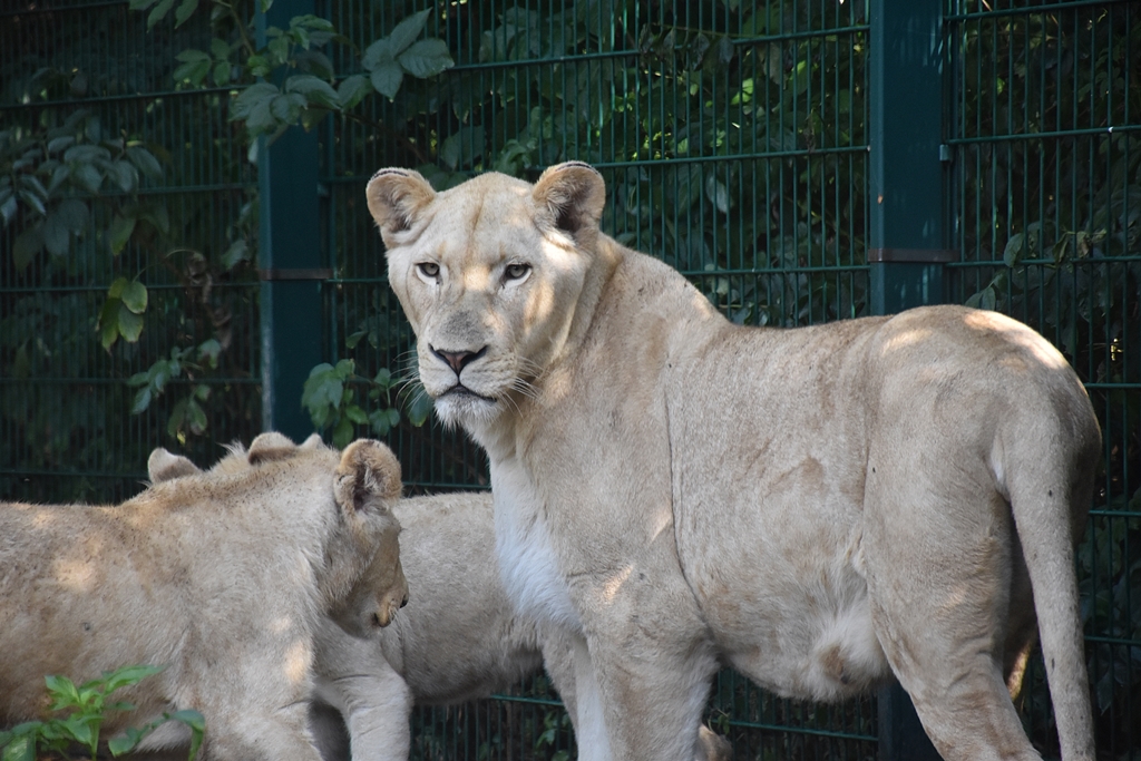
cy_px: 380
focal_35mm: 210
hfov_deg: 9.8
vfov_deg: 6.5
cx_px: 570
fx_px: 6656
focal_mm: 140
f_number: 5.6
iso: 1100
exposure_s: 1/500
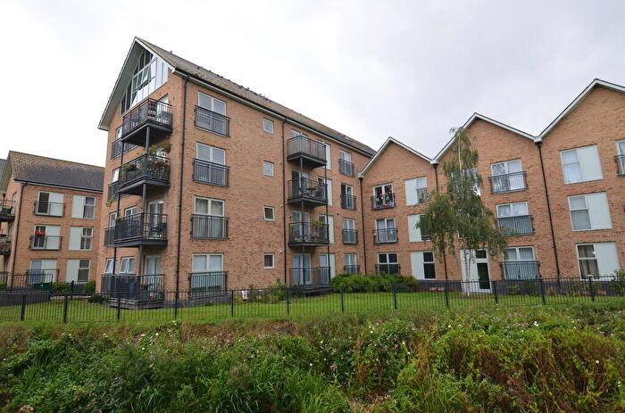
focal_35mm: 20
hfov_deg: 85.6
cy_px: 206
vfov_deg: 62.9
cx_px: 312
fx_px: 338
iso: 100
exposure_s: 1/200
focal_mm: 13
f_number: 4.5
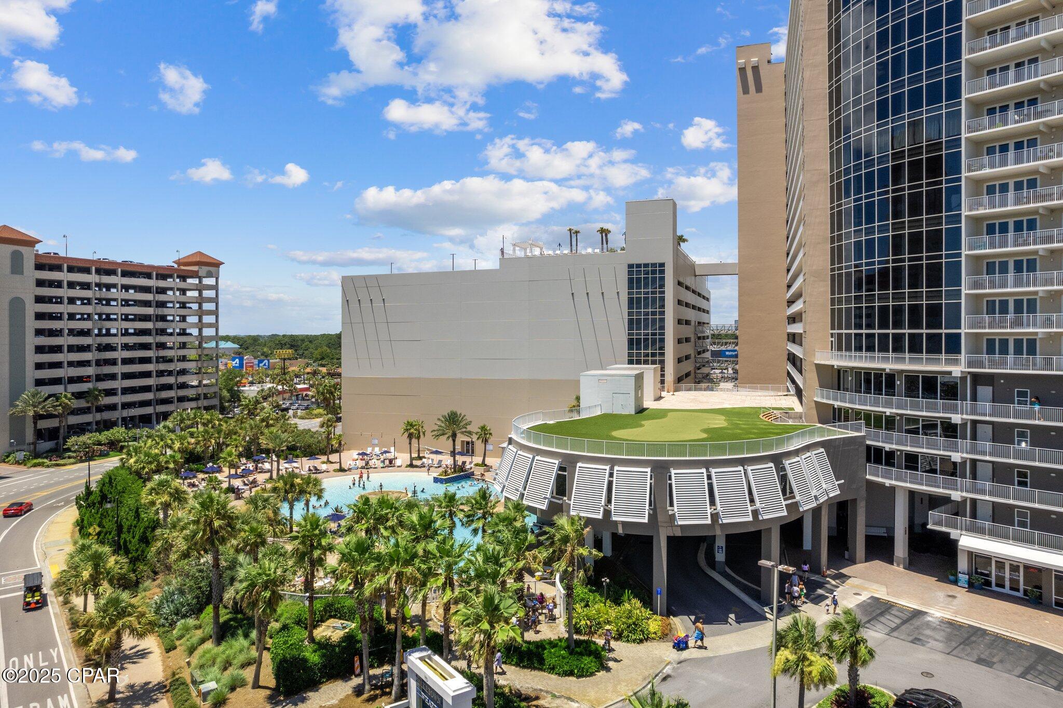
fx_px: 649
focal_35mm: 22
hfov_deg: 78.6
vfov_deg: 57.2
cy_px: 354
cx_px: 532
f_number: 2.8
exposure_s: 1/90
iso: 100
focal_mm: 8.38
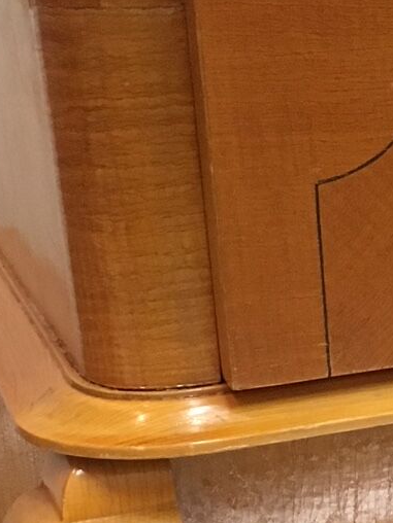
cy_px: 472
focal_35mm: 115
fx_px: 1741
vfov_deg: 16.9
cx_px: 585
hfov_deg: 12.3
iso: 200
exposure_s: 1/33
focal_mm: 4.15
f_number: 2.2
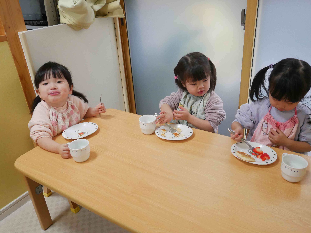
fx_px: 270
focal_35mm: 30
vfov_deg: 46.8
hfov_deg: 59.9
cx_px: 156
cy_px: 116
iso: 2000
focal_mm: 15
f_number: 3.7
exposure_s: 1/250
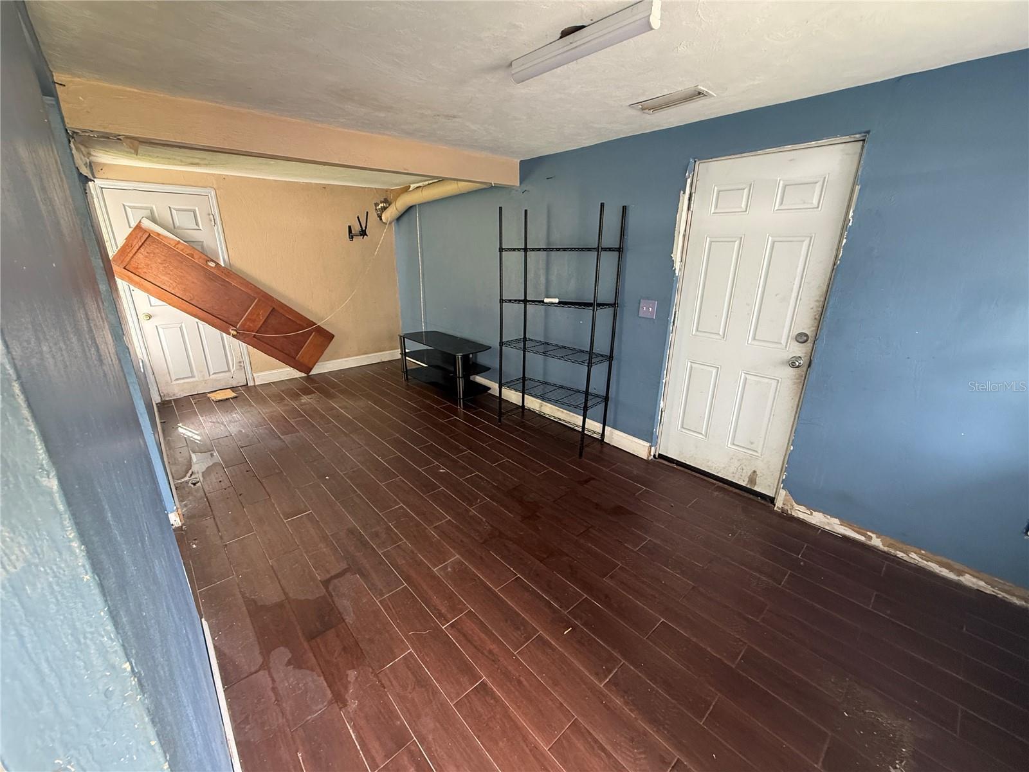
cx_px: 514
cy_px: 386
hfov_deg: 102.1
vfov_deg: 85.7
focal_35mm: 14
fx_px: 416
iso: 320
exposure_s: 1/63
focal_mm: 2.22
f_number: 2.2
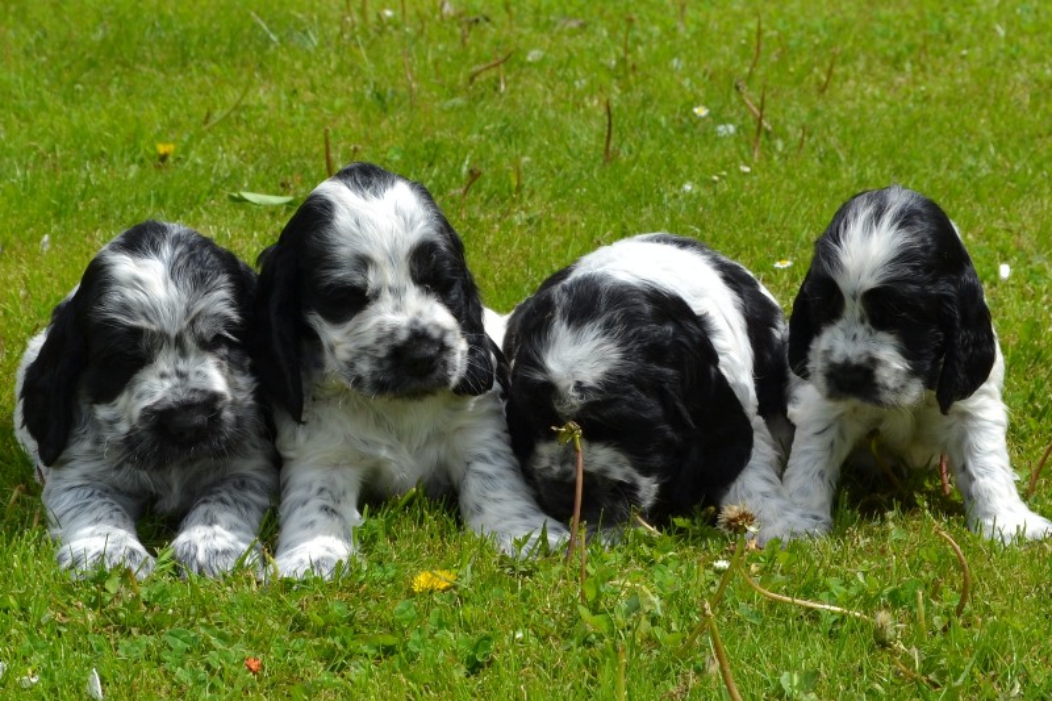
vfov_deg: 22.6
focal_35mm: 60
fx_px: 1753
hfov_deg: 33.4
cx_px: 526
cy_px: 350
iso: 100
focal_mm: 40
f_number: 8
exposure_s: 1/250
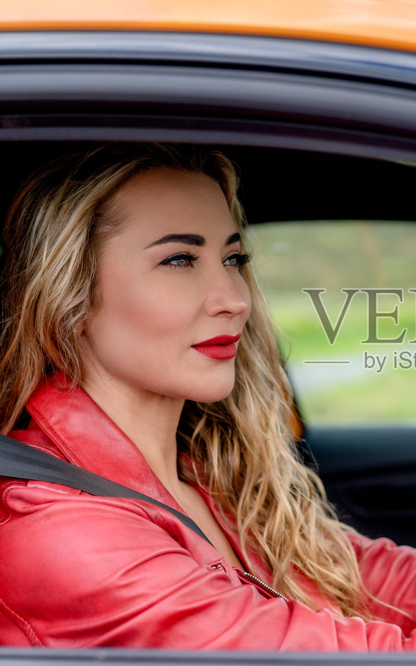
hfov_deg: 16.6
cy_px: 332
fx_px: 1397
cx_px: 408
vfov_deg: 26.8
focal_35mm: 77
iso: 250
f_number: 2.5
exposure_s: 1/1000
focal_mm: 50
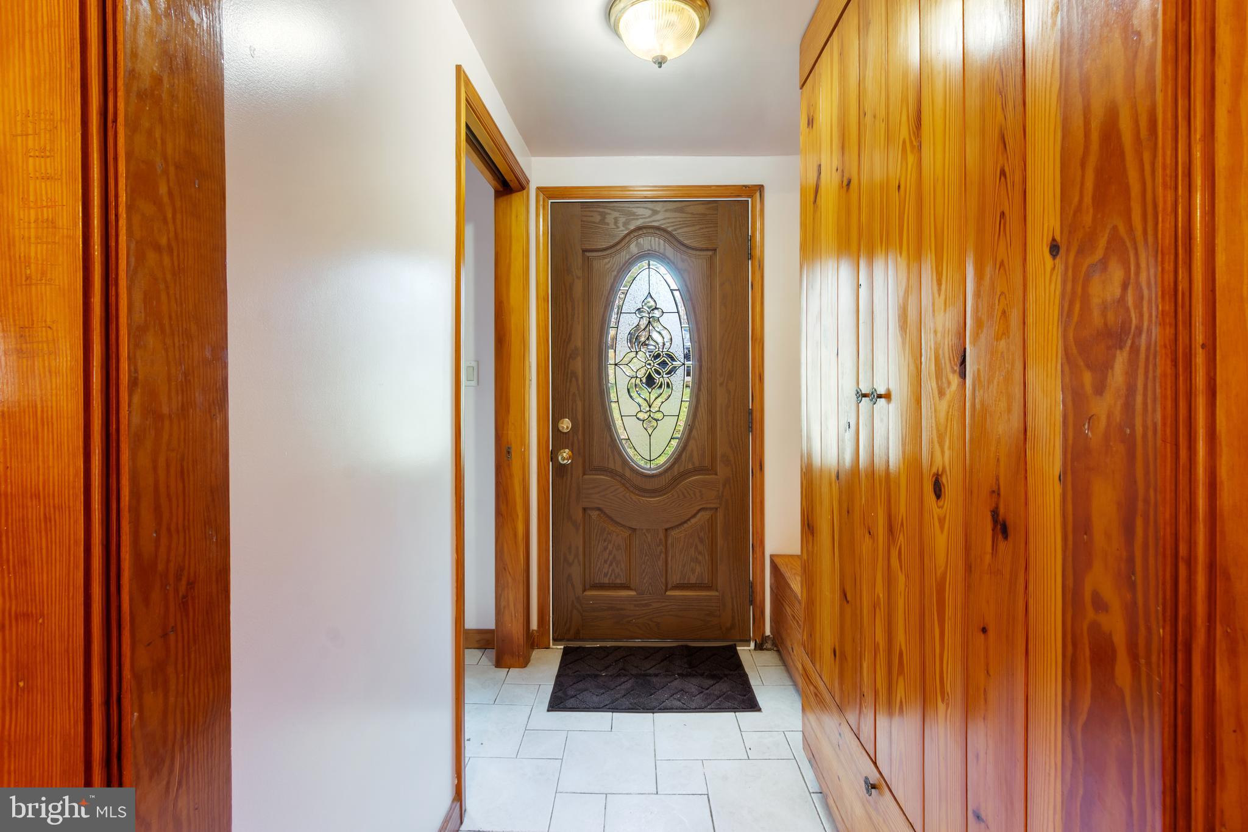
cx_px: 624
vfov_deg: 77.3
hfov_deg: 100.4
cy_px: 416
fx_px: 520
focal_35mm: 15
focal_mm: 10
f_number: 9
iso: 500
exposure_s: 2
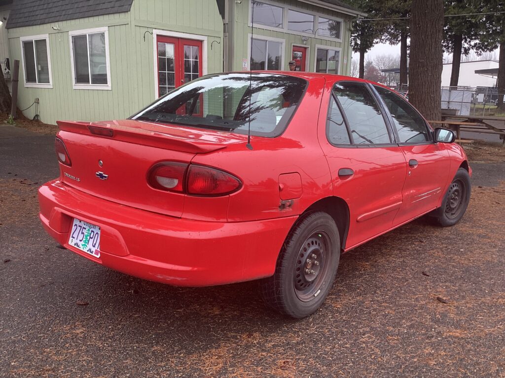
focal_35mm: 31
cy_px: 189
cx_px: 252
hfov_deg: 58.4
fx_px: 452
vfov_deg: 45.4
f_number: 2.4
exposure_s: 1/120
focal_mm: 3.3
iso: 64
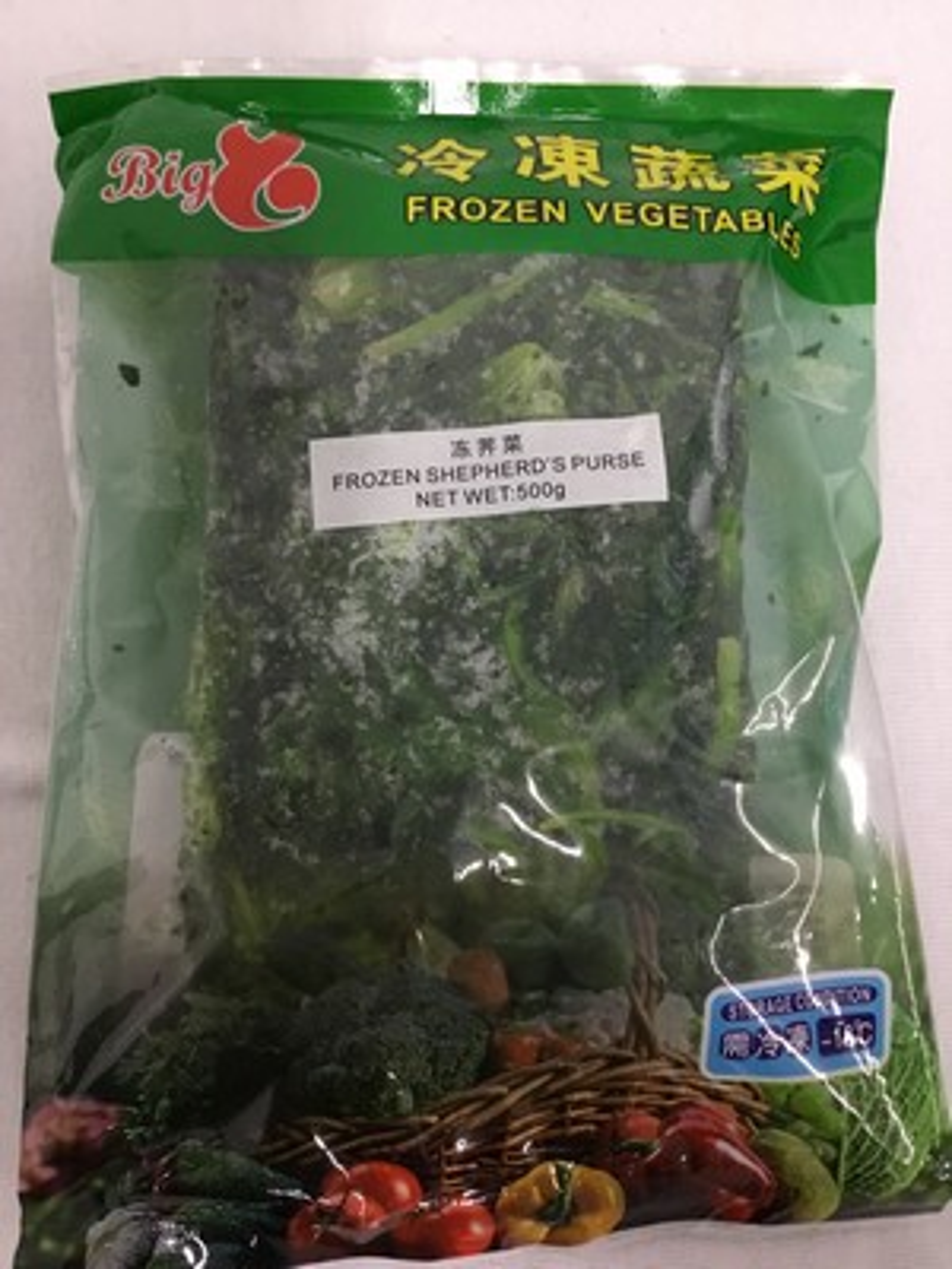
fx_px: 1137
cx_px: 476
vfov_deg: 58.4
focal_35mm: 31
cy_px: 634
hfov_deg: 45.4
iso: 200
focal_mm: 3.3
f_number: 2.4
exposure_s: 1/25
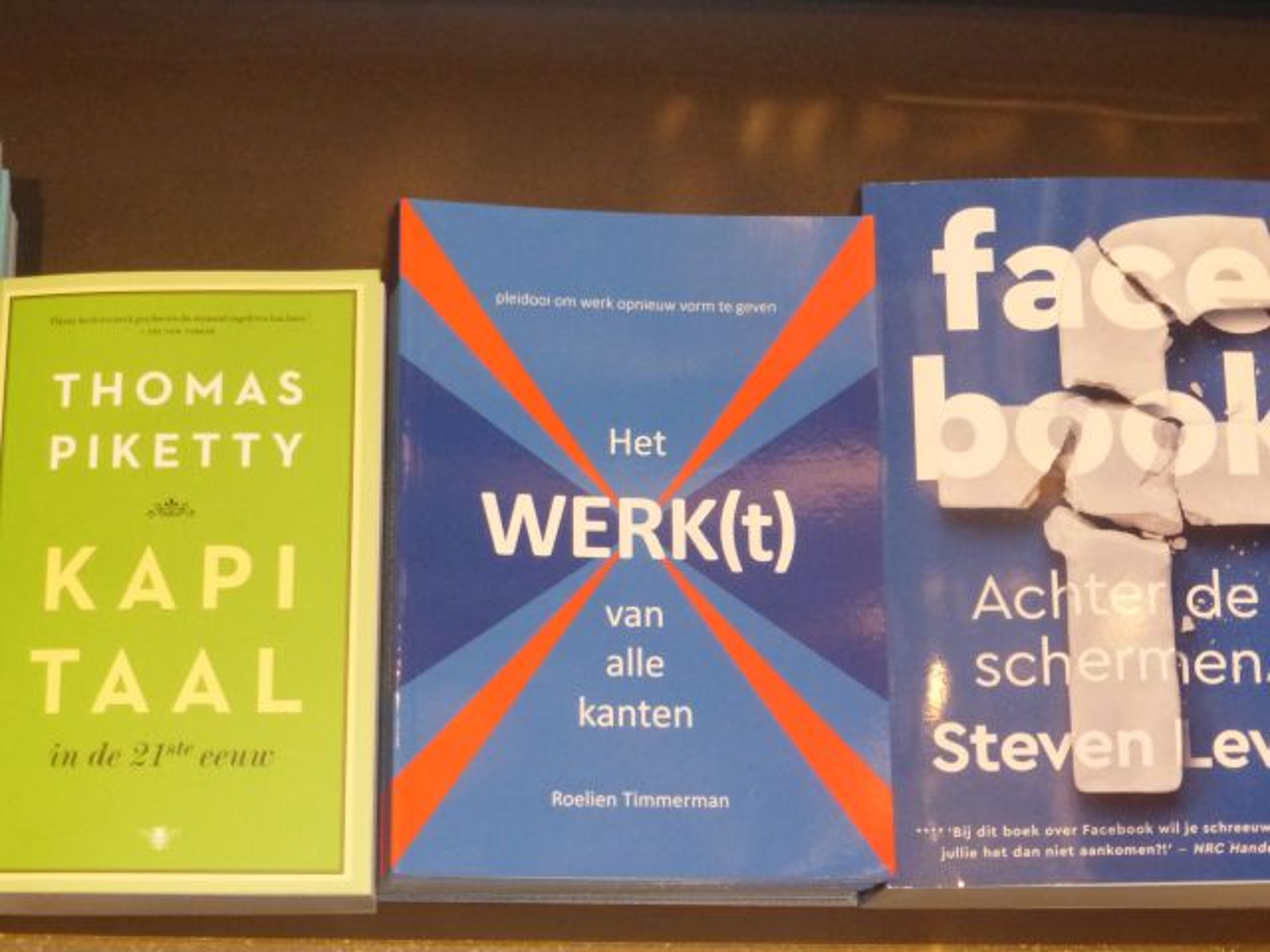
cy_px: 476
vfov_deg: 19.9
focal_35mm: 74
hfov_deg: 26.3
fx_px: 2715
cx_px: 635
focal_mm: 12.5
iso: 800
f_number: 5
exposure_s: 1/60
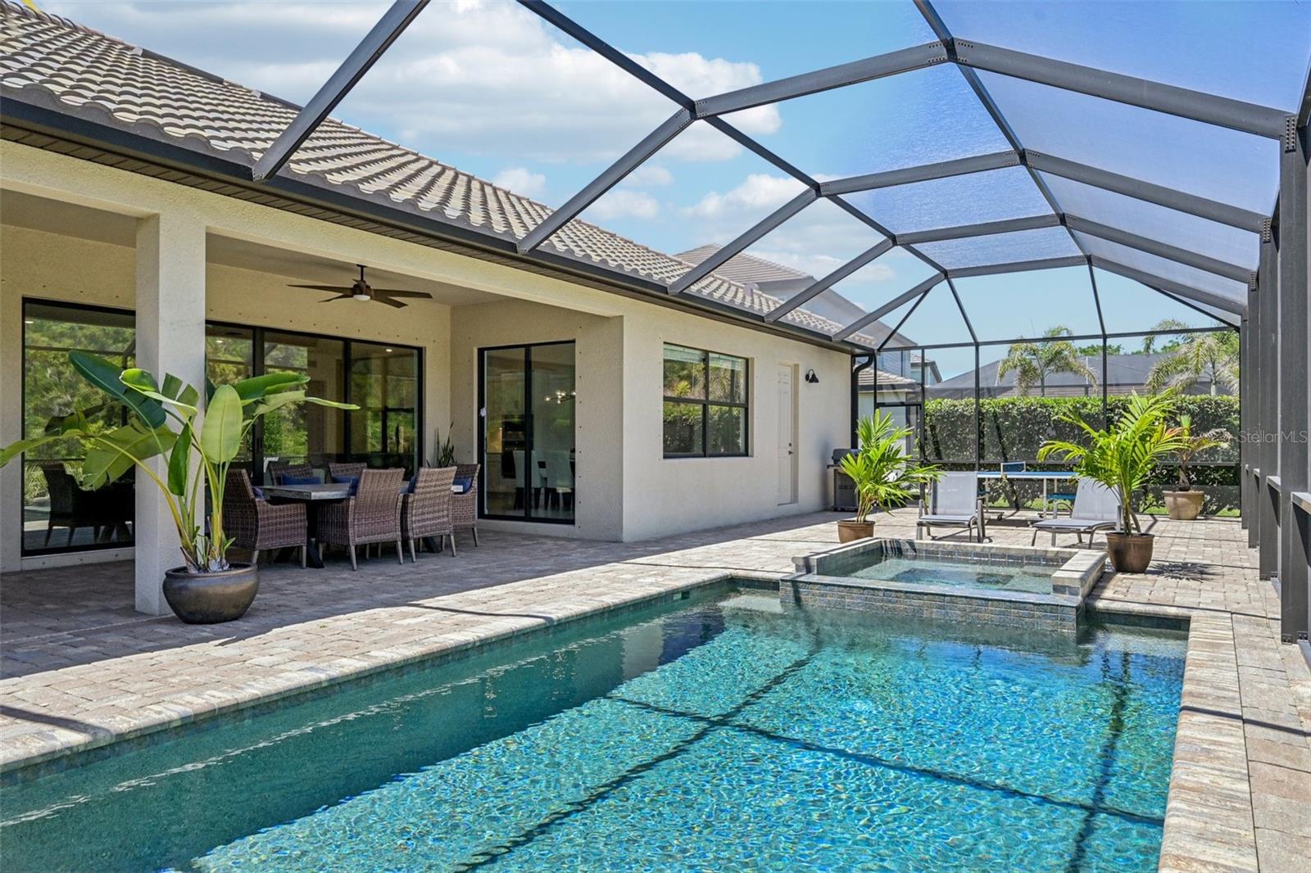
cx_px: 656
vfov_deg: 56.1
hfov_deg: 77.3
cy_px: 436
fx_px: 819
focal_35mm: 22
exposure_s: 1/400
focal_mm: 22.5
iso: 400
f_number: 8
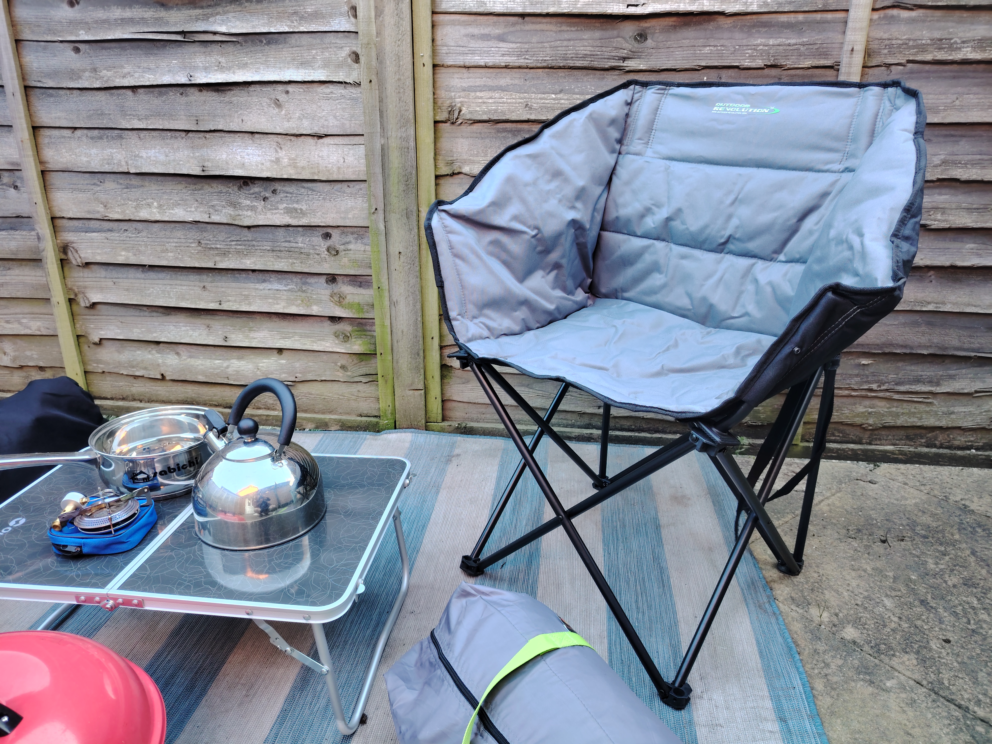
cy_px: 372
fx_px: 688
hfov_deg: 71.6
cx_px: 496
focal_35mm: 24
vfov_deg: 56.8
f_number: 1.75
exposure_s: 1/100
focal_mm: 5.25
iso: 894
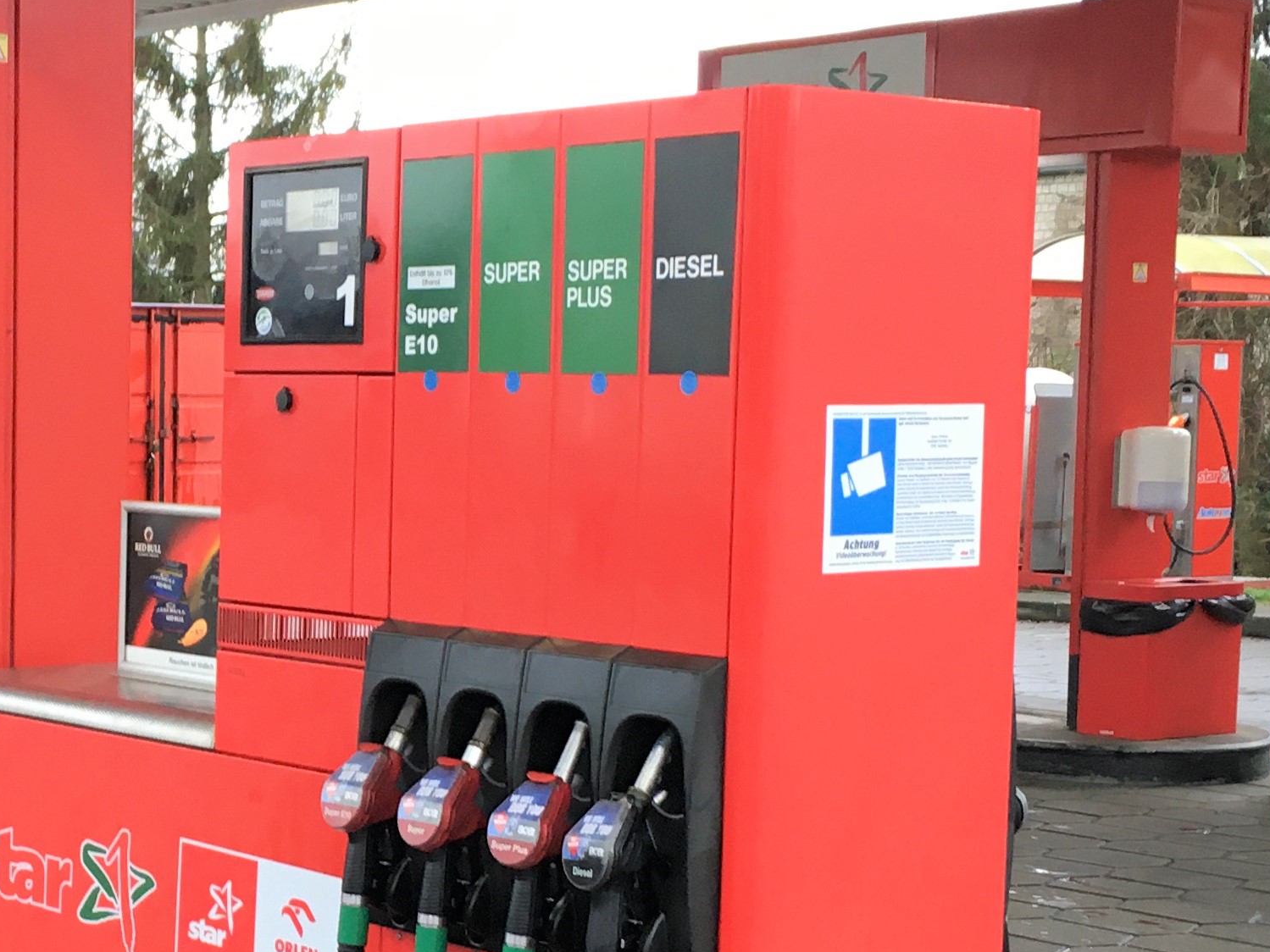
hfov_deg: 24.3
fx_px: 2861
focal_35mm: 78
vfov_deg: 18.8
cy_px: 656
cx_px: 125
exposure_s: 1/33
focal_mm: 4.15
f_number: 2.2
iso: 32
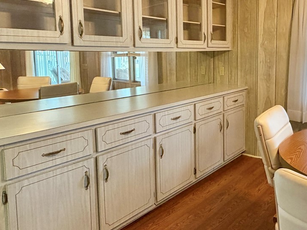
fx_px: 275
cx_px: 227
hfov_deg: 55.8
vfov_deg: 44.8
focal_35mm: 31
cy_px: 78
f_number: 2.2
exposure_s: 1/60
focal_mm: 2.22
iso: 320
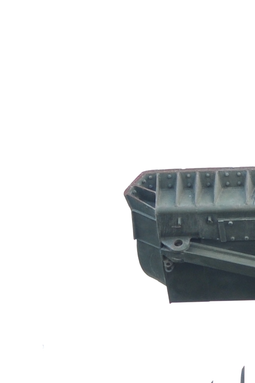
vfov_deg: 4.6
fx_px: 4814
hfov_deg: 3.0
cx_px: 206
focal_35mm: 453
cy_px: 178
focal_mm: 105
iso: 640
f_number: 8
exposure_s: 1/250
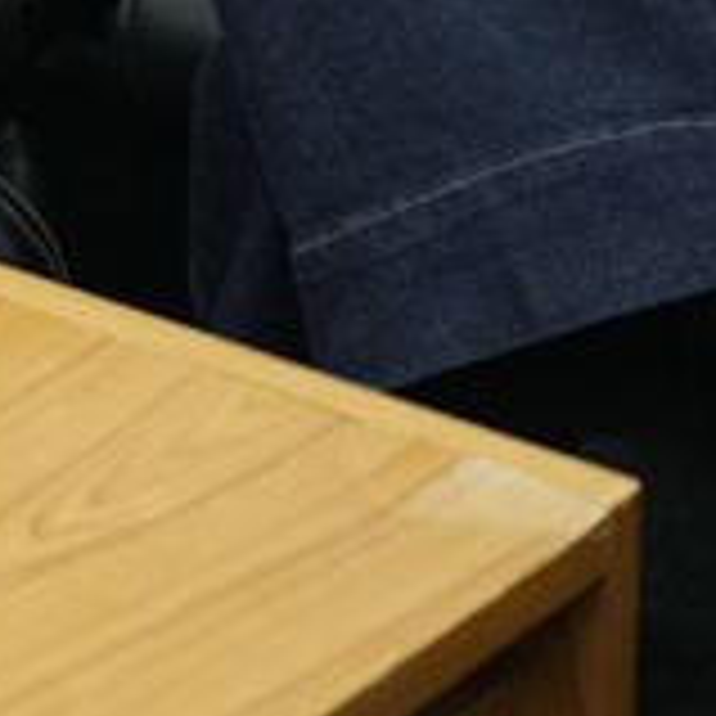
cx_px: -711
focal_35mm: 191
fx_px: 4470
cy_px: -630
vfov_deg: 8.7
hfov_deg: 8.7
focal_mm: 35
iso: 2500
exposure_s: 1/320
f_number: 2.8
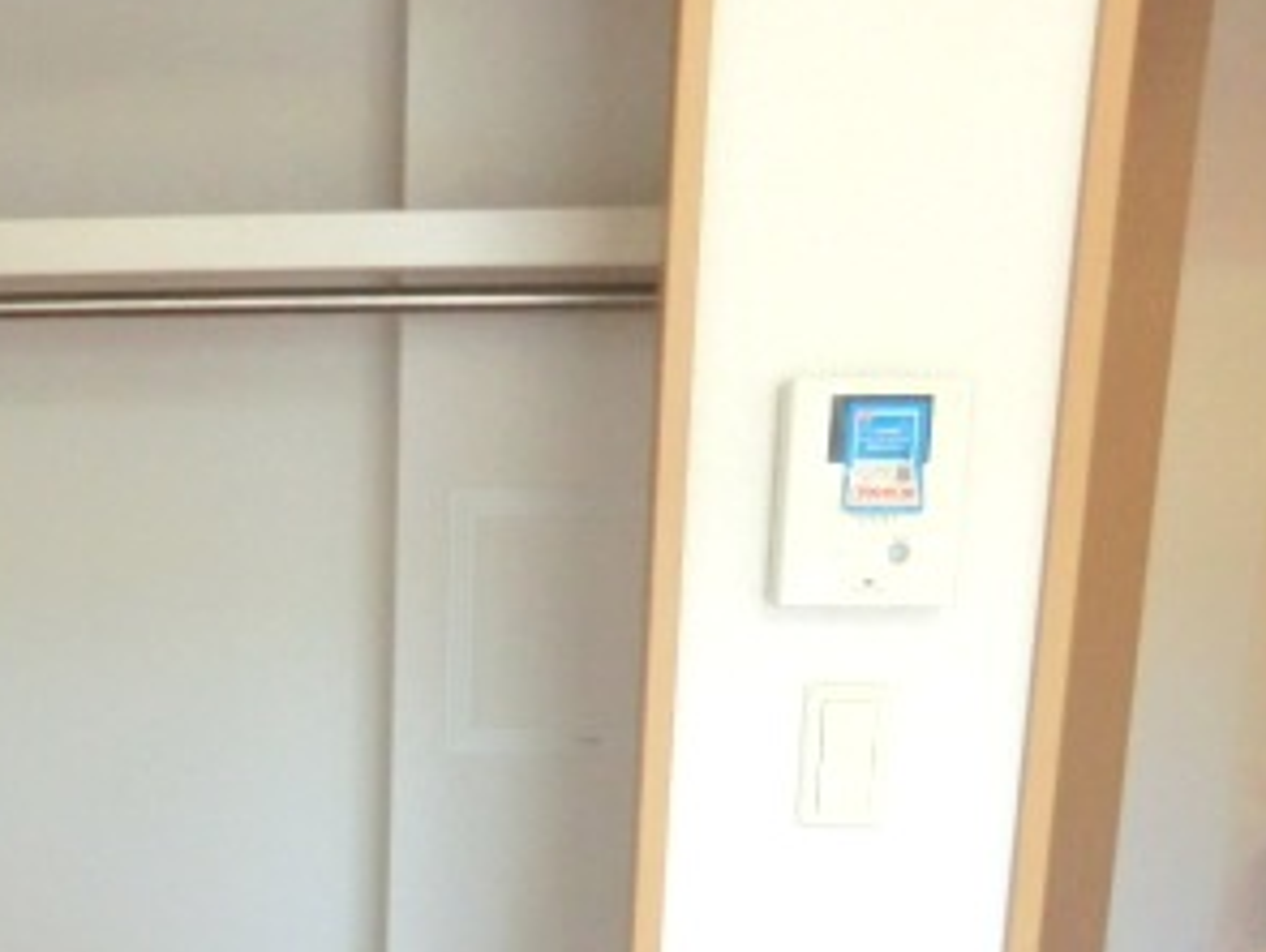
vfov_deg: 26.4
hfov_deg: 34.3
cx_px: 82
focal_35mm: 52
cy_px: 986
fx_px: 1904
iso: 250
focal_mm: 4.3
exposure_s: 1/60
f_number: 3.2
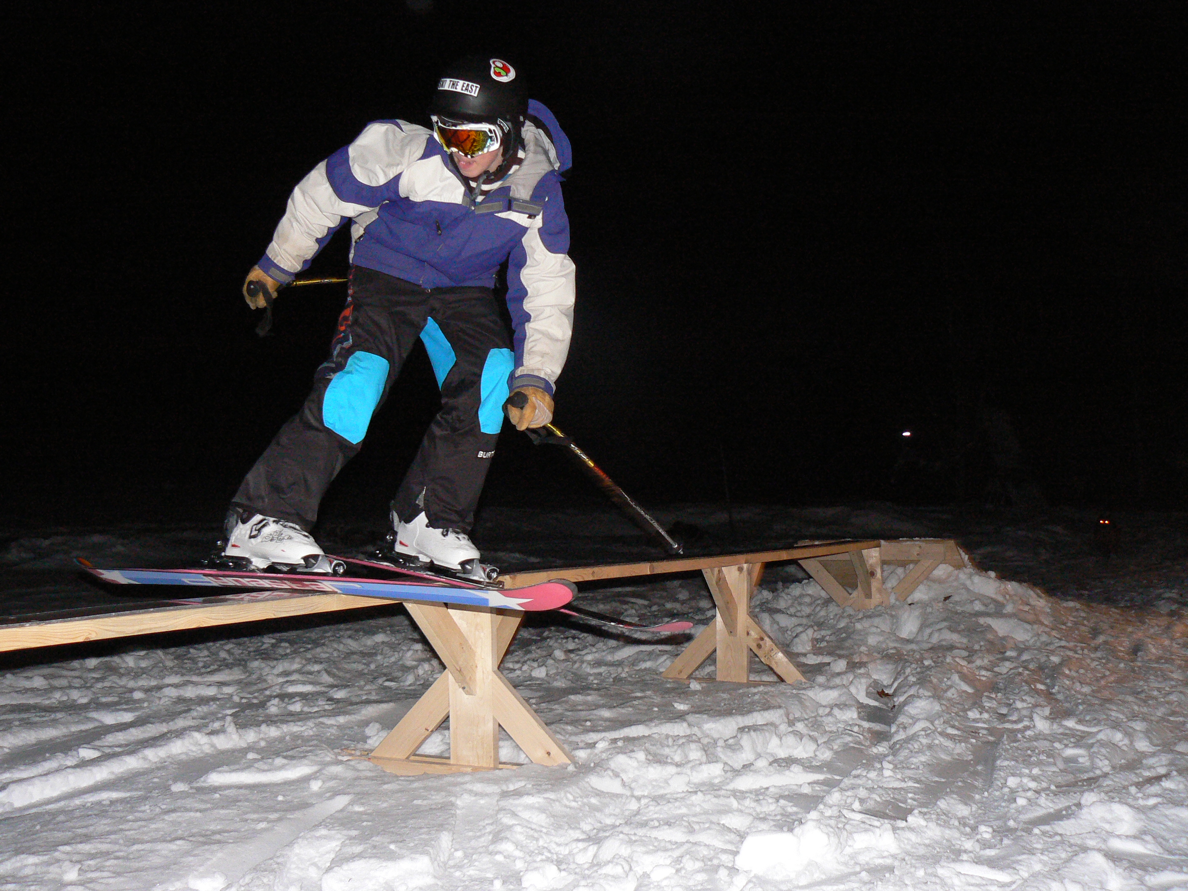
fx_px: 1235
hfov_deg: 51.4
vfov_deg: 39.7
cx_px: 594
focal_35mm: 36
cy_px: 446
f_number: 2.8
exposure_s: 1/30
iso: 200
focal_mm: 6
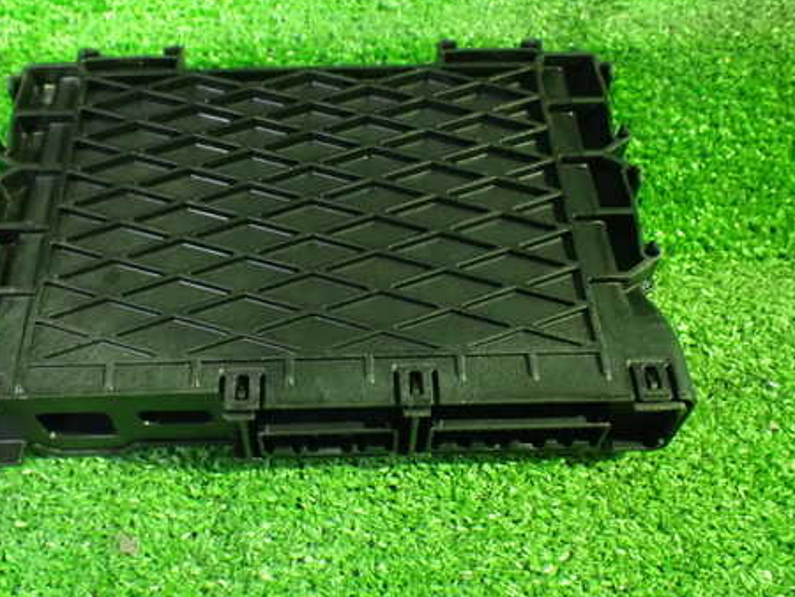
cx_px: 339
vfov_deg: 36.0
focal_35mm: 40
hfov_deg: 46.6
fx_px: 919
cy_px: 290
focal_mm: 5.4
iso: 1600
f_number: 2.3
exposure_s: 1/30
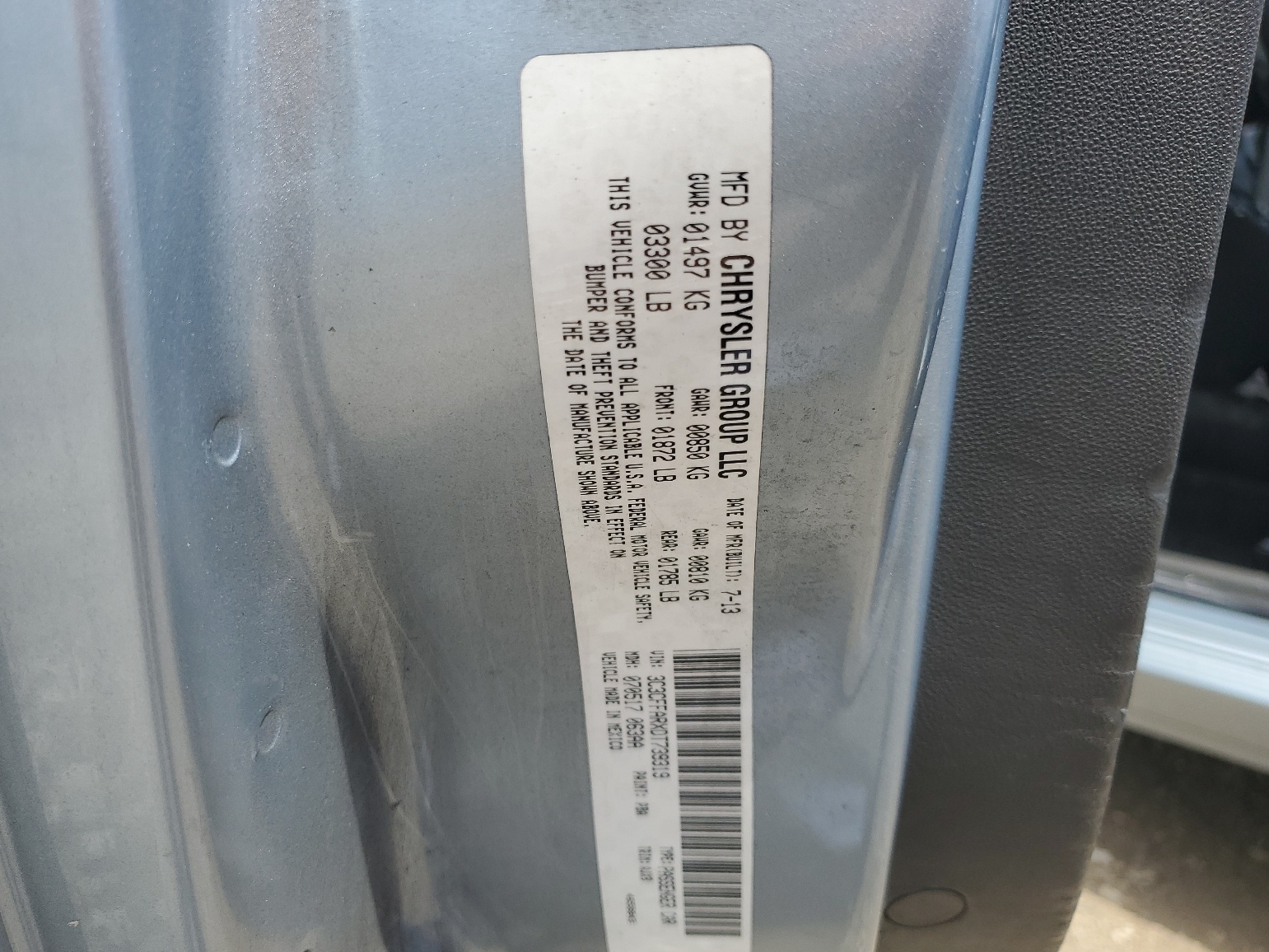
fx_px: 990
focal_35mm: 27
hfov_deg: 65.3
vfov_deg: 51.4
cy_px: 492
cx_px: 621
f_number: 1.5
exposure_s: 1/1111
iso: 50
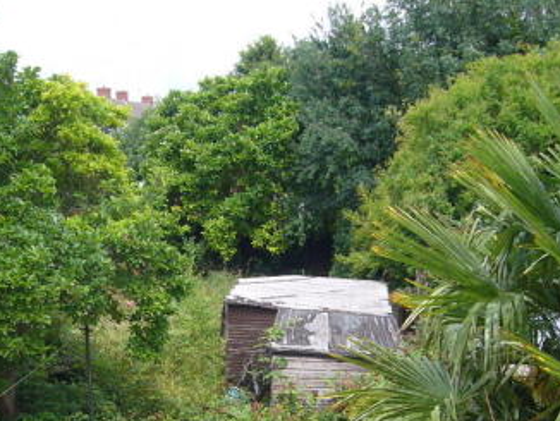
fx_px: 809
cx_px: 216
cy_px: 362
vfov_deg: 28.3
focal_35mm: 50
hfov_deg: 38.0
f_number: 5.6
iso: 80
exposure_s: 1/160
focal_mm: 4.6
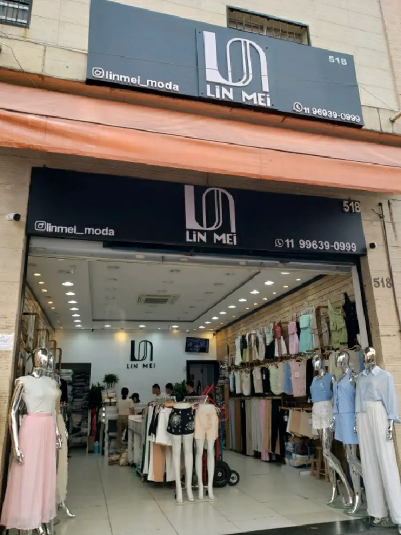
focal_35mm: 26
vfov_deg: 67.3
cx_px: 200
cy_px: 268
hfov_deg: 53.1
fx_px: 401
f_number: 2.4
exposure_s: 1/217
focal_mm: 4.3
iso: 50
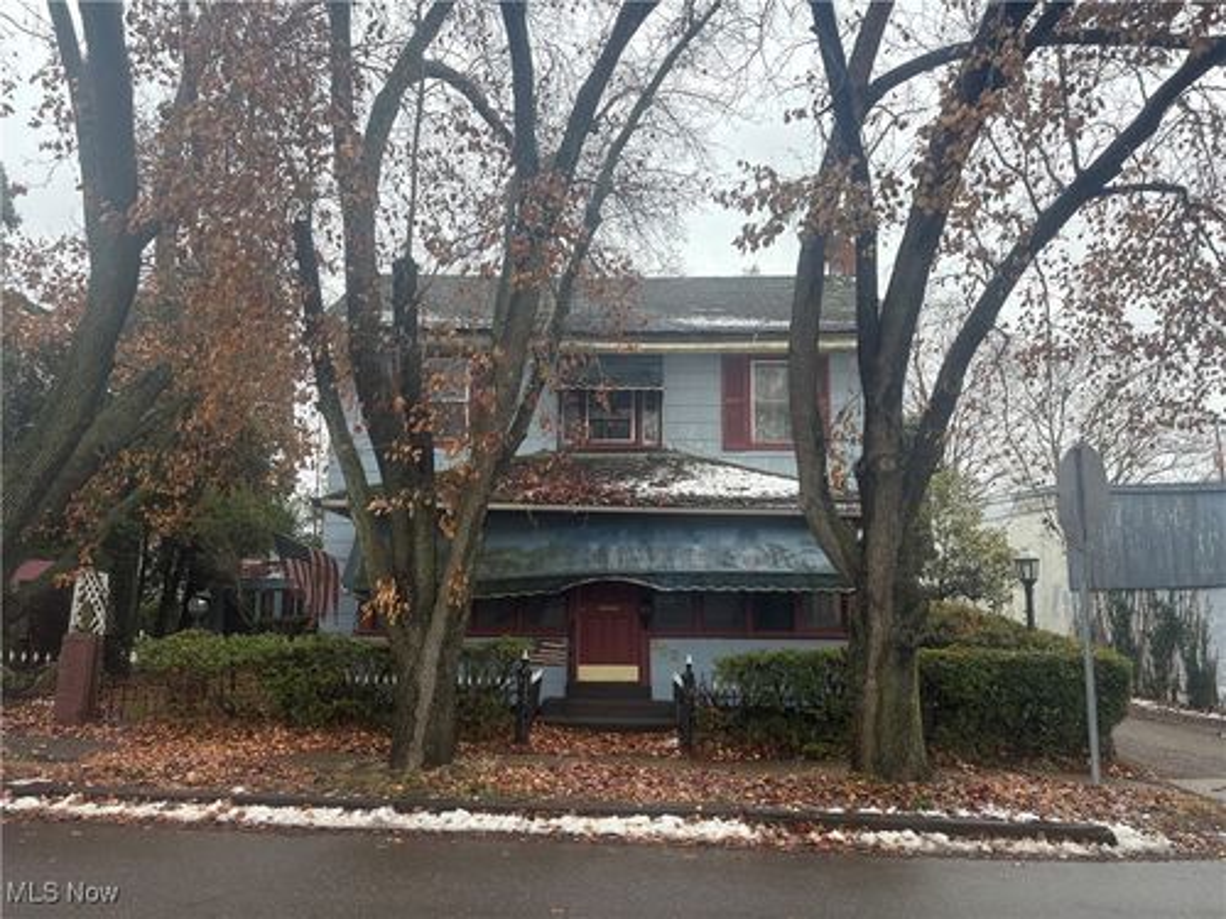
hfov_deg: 67.3
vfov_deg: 53.1
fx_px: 921
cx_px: 613
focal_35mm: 26
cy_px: 460
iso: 64
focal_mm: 5.96
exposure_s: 1/293
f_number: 1.6
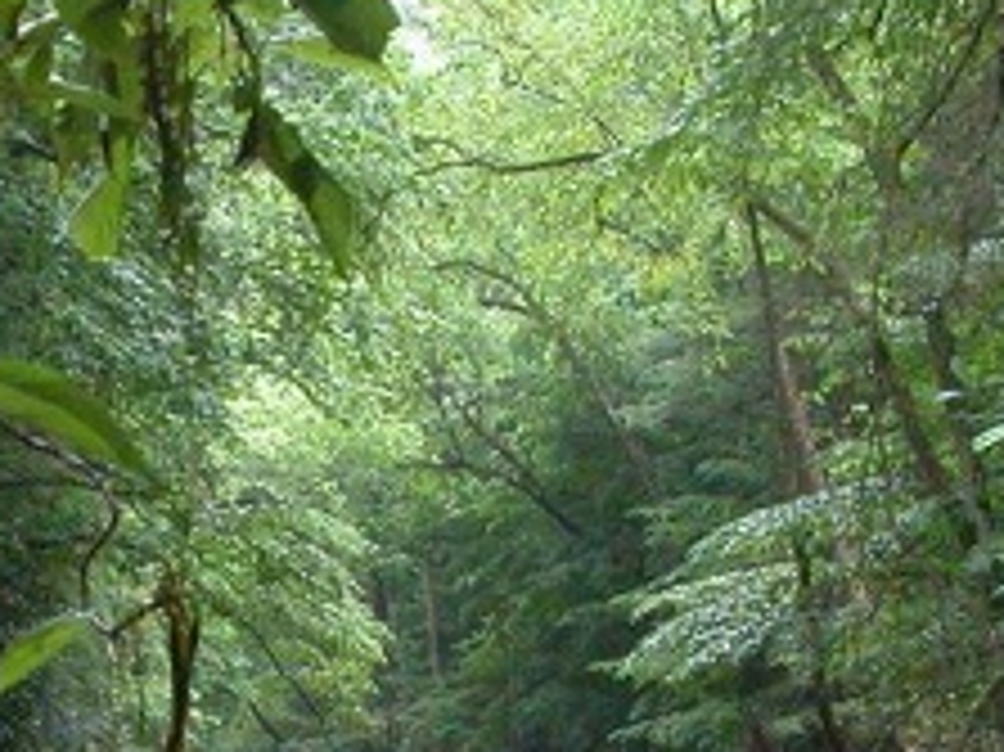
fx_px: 3508
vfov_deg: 12.0
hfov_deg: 16.2
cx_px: 284
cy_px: 829
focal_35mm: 121
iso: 400
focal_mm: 8.9
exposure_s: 1/60
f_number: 4.5
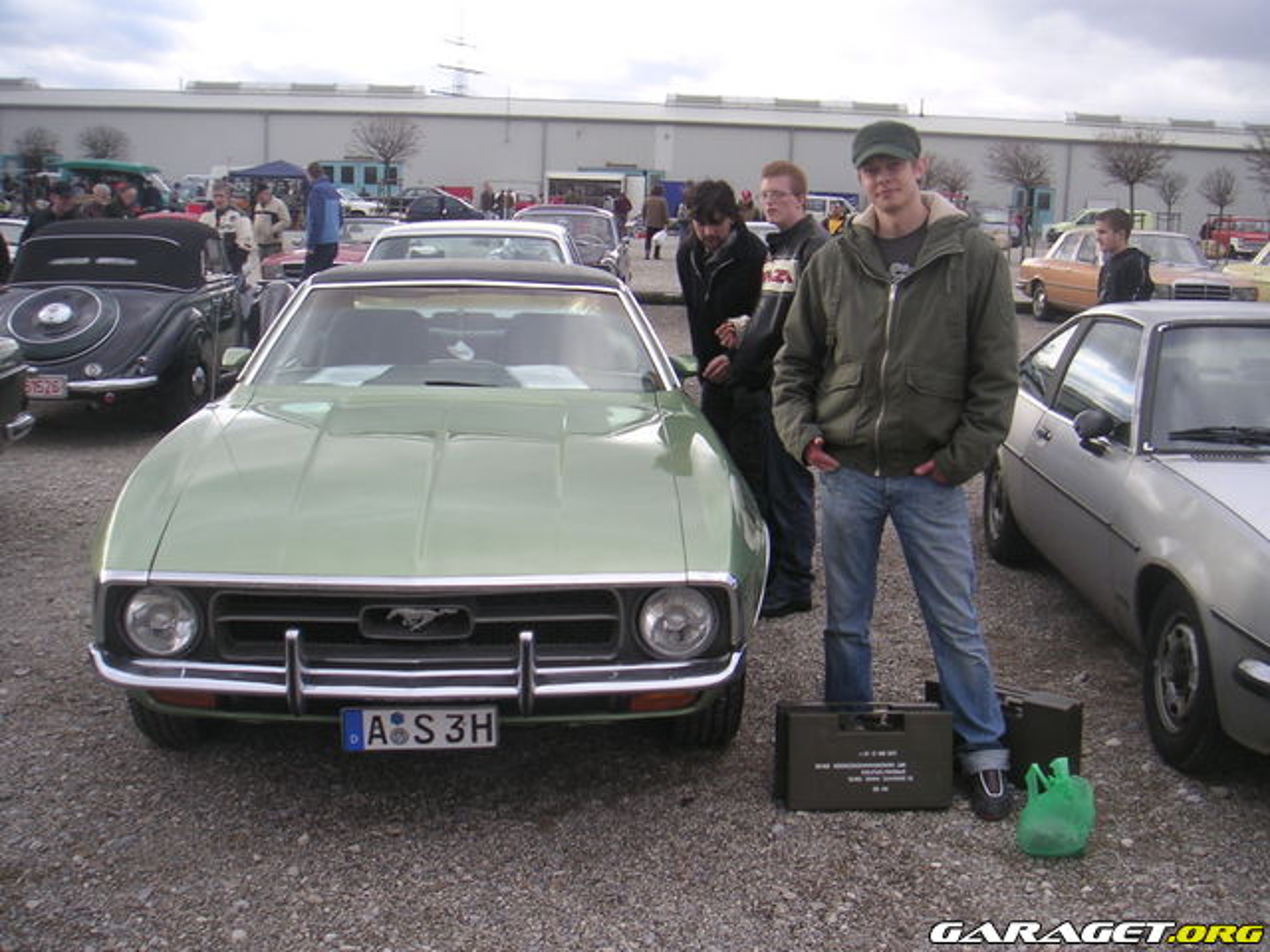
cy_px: 476
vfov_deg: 37.7
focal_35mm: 38
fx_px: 1394
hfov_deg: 49.0
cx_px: 635
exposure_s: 1/180
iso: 50
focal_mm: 6
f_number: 2.8
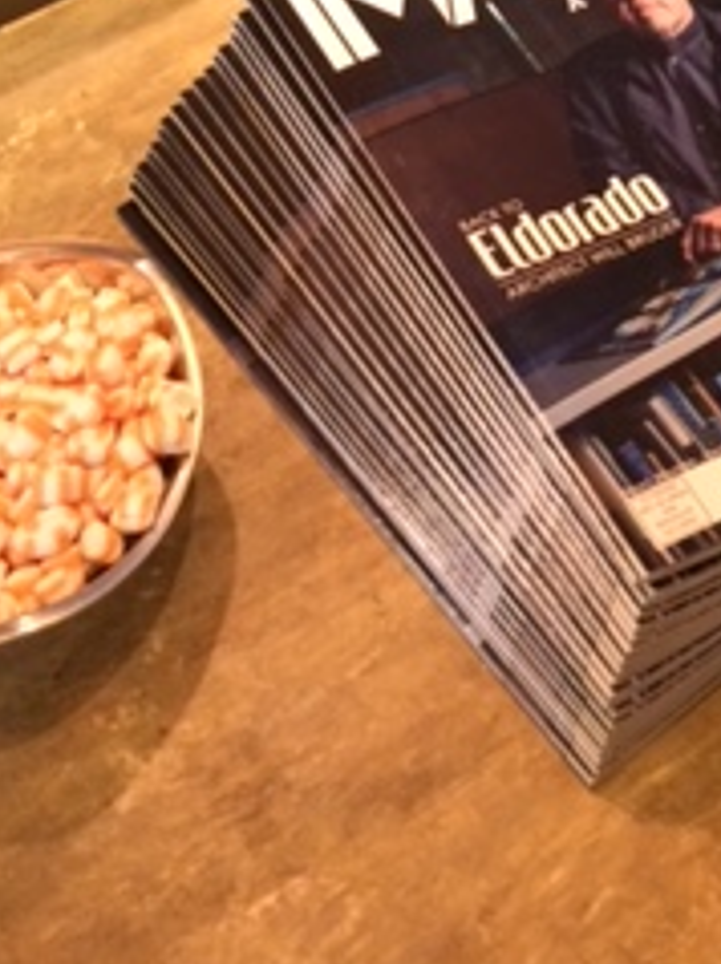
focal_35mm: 78
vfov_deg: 22.4
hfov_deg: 18.7
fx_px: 2170
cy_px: -288
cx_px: 535
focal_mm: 4.15
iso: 250
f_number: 2.2
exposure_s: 1/24
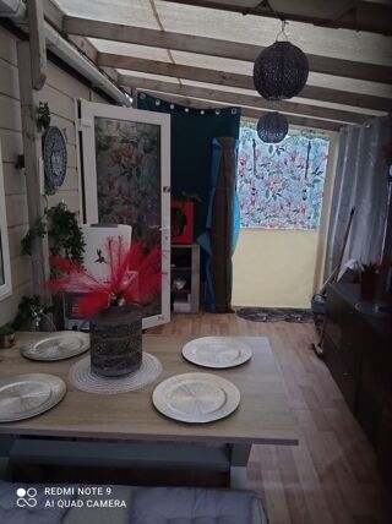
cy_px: 262
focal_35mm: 28
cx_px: 196
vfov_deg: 63.5
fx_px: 424
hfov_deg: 49.7
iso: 325
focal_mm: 4.74
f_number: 1.79
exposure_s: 1/33.3
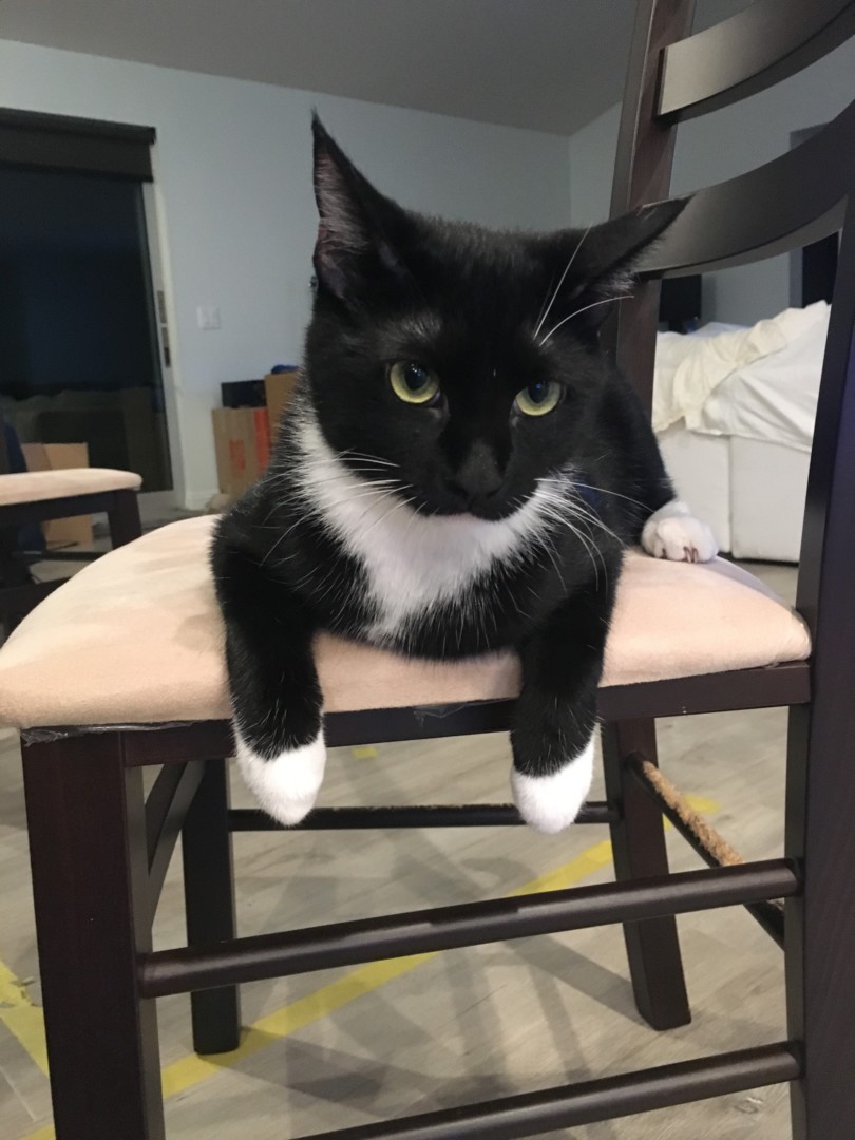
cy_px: 570
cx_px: 428
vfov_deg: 61.7
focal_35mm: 29
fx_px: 955
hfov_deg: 48.2
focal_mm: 4.15
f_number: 2.2
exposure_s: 1/15
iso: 250
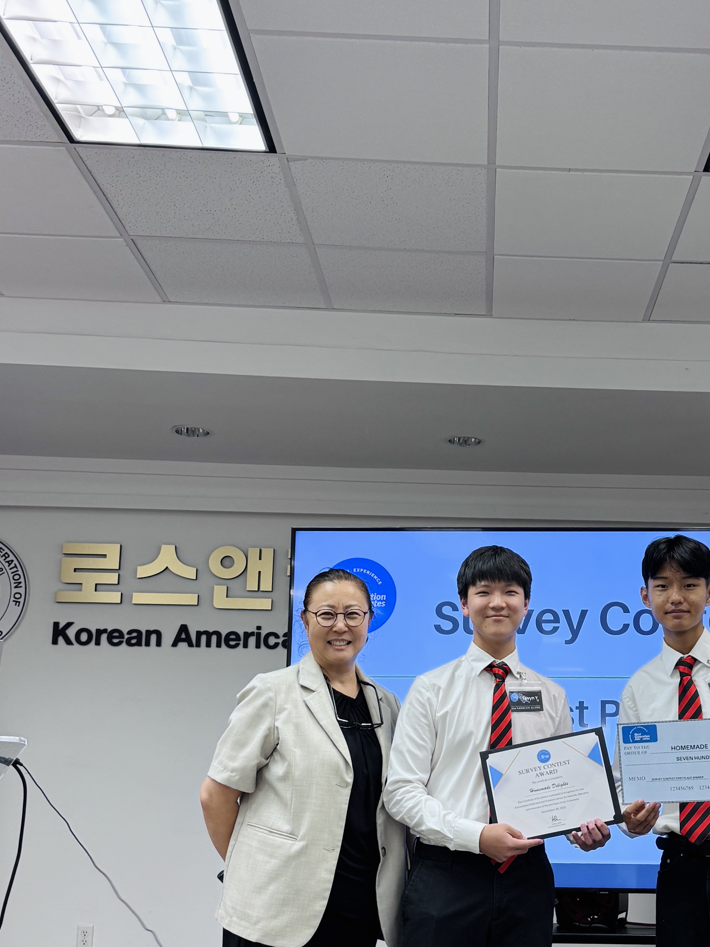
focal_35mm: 42
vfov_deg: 44.4
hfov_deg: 33.7
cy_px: 596
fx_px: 1149
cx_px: 527
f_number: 1.78
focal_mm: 6.76
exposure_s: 1/120
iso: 125
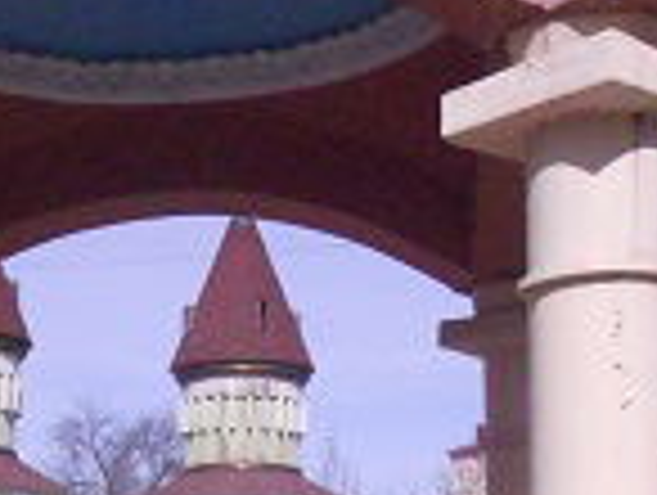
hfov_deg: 21.9
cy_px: 569
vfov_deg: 16.1
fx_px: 1692
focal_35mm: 89
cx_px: 234
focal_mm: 4.6
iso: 800
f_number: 8
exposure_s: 1/2000
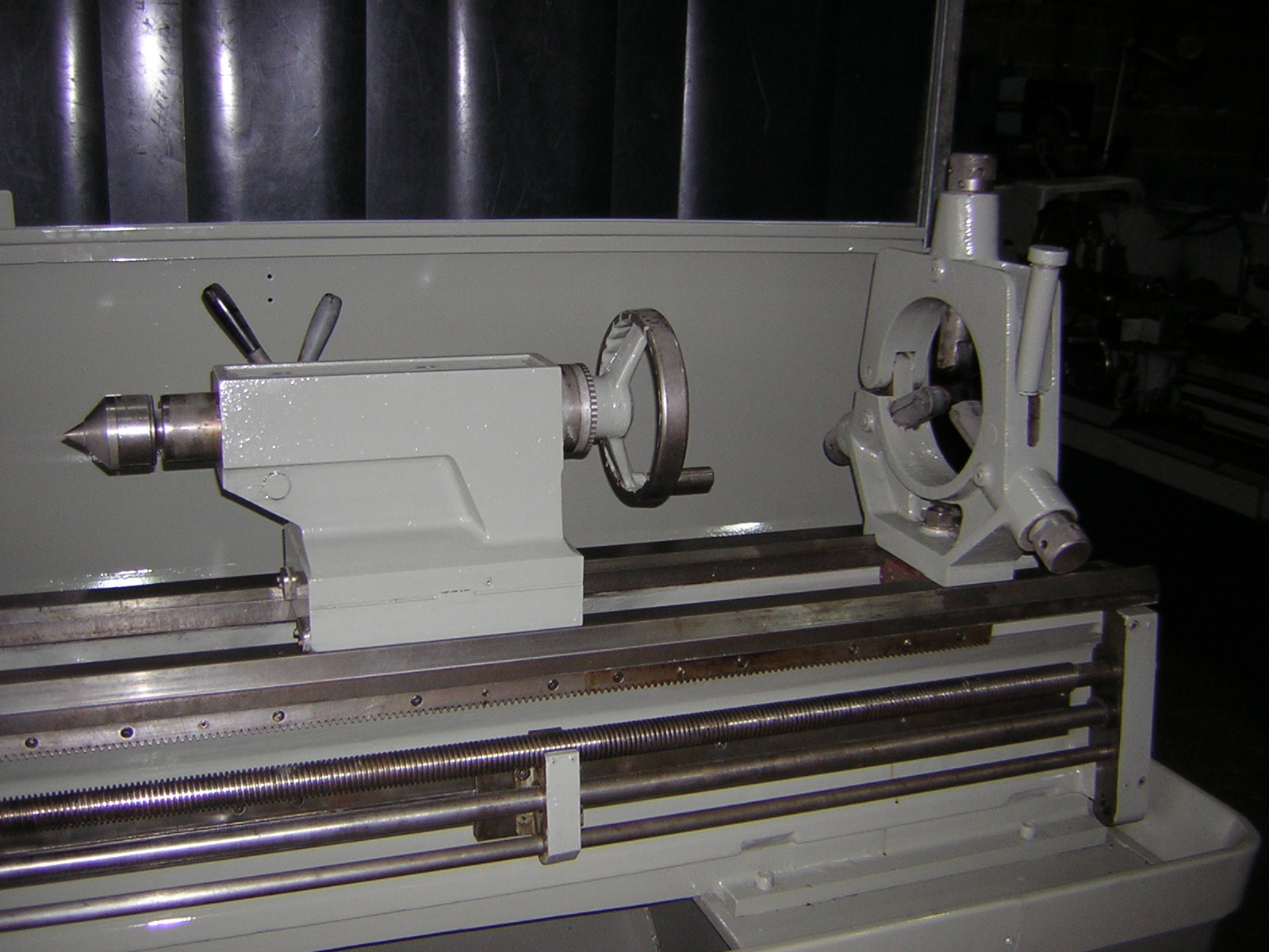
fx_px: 1320
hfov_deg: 51.4
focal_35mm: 36
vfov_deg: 39.7
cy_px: 476
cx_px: 634
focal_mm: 4.7
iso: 54
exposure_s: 1/60.1
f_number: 2.6
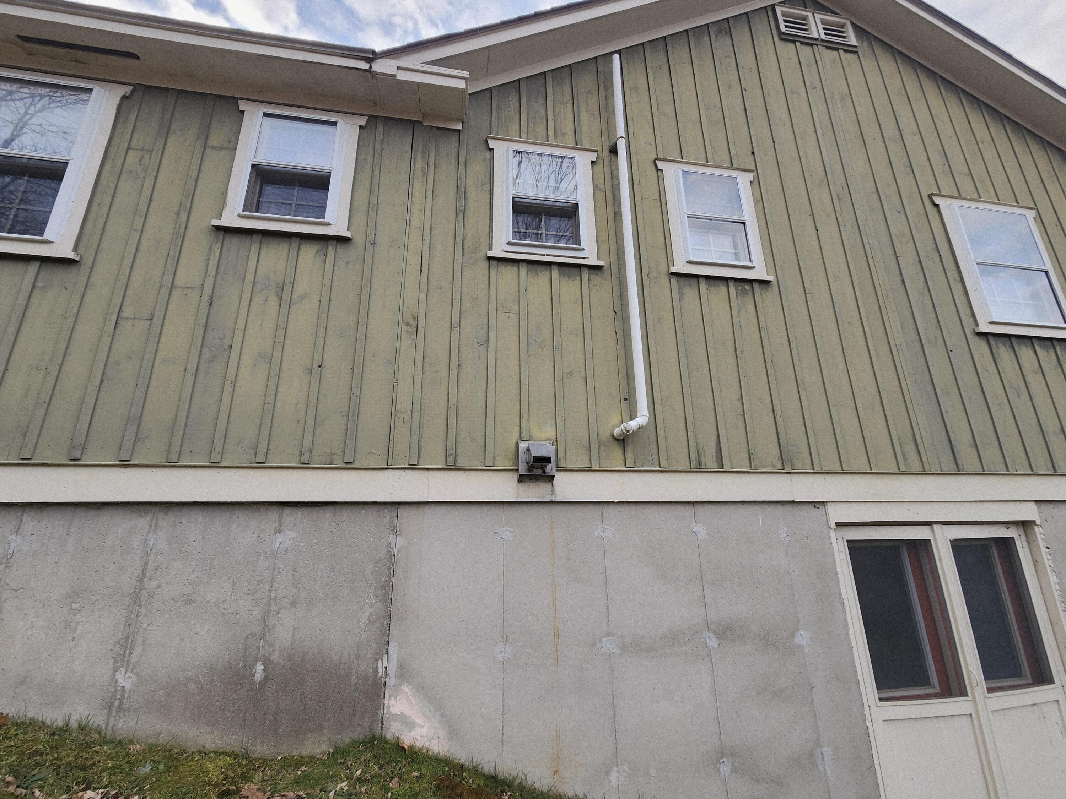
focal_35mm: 13
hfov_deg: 106.2
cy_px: 400
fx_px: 400
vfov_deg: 89.9
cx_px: 533
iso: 50
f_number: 2.2
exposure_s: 1/129
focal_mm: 2.2
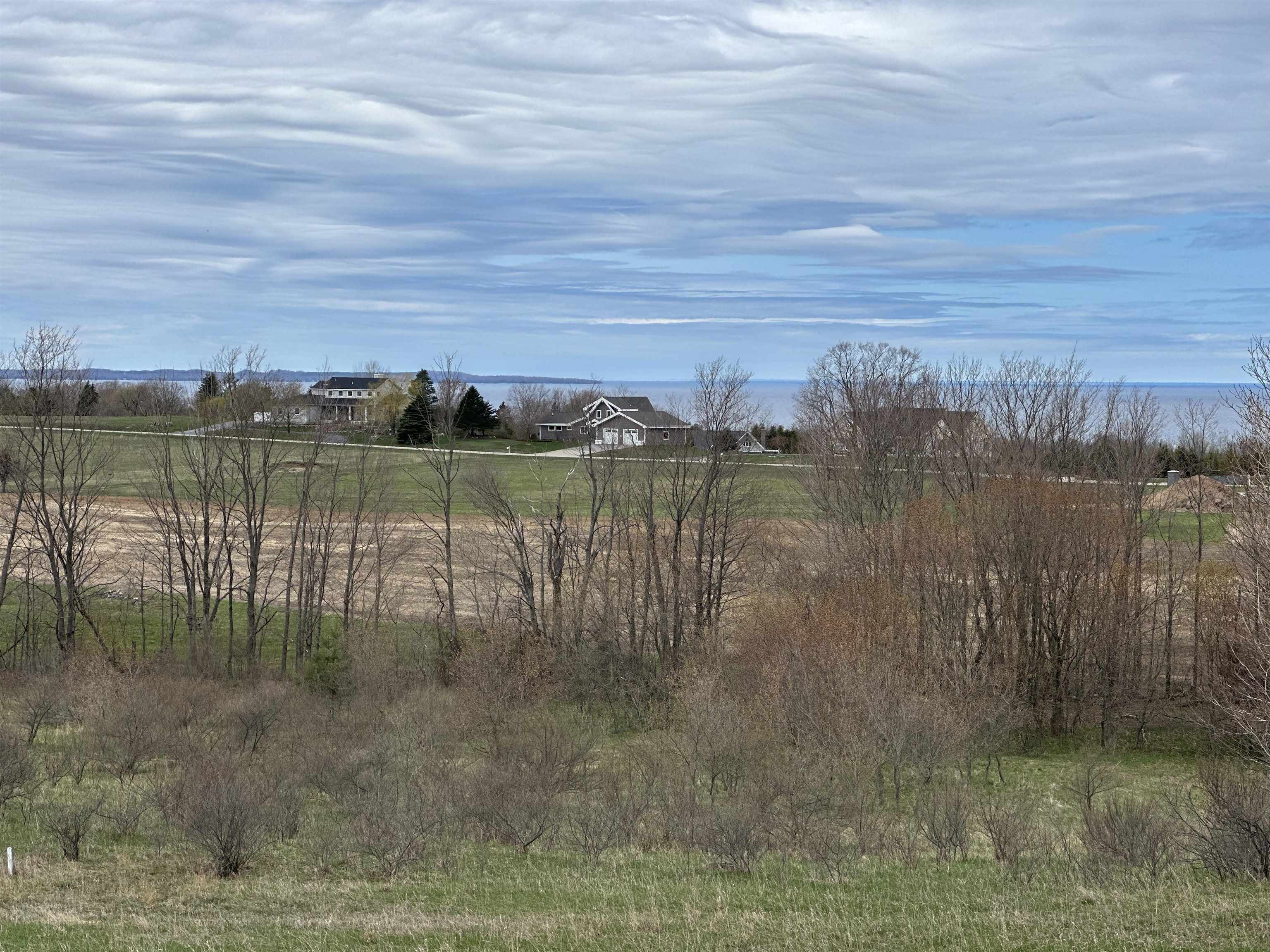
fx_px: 2825
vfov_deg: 19.1
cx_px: 635
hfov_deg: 25.3
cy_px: 476
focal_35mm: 77
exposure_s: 1/834
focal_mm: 9
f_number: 2.8
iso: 32
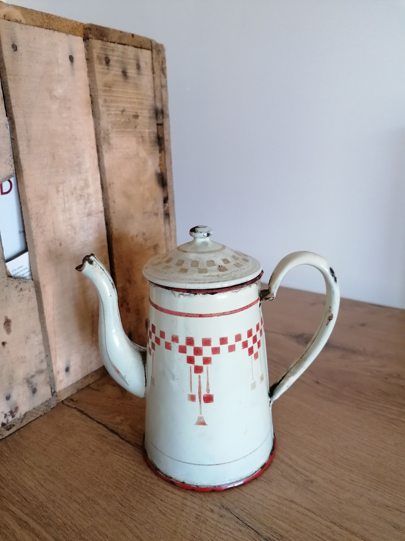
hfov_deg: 51.4
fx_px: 421
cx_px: 202
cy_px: 270
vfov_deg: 65.3
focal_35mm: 27
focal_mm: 4.75
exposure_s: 1/33.3
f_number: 1.8
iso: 320
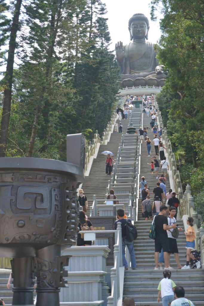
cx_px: 102
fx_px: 586
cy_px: 153
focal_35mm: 69
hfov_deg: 19.7
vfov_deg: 29.2
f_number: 5.6
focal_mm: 46
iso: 125
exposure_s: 1/160
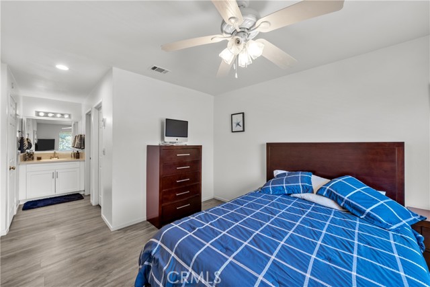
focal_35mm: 13
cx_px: 215
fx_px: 155
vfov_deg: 85.5
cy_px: 144
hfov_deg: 108.3
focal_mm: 13
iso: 250
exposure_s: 1/2
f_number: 11
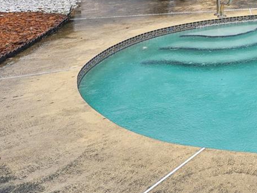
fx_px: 423
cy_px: -92
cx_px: 409
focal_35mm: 57
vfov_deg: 21.7
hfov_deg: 24.3
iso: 100
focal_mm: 17
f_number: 13
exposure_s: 1/40
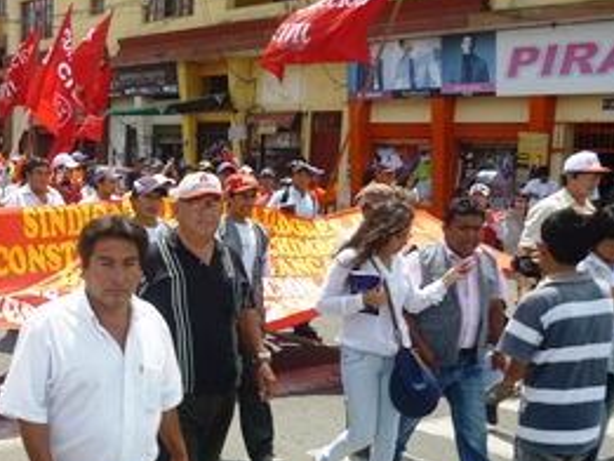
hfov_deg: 37.9
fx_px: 852
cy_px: 285
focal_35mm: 48
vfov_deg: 30.2
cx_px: 104
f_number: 9
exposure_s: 1/100
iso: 100
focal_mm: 5
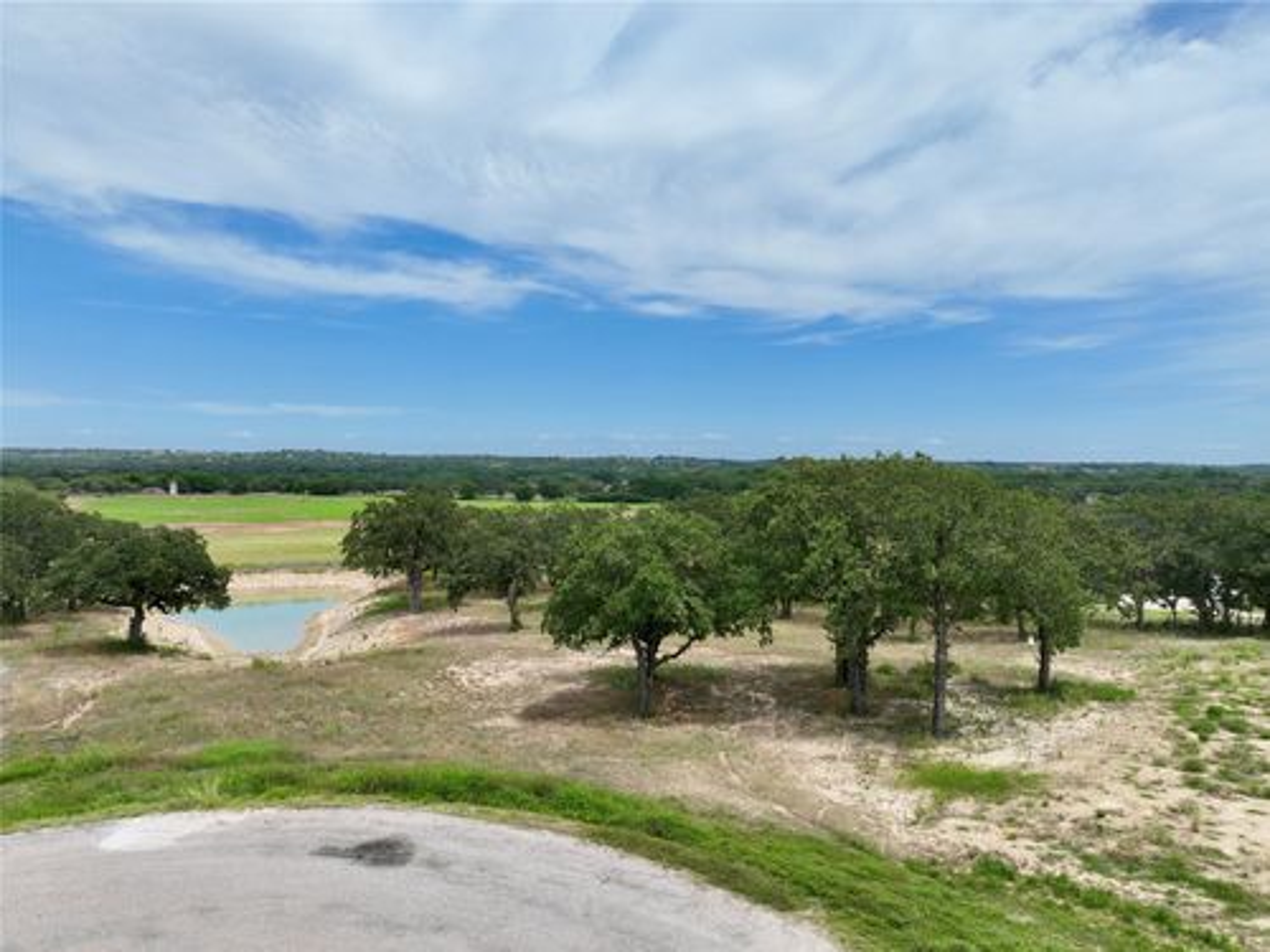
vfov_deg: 56.8
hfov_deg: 71.6
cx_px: 635
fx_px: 881
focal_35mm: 24
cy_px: 476
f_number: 2.8
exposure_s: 1/2500
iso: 140
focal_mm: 12.29
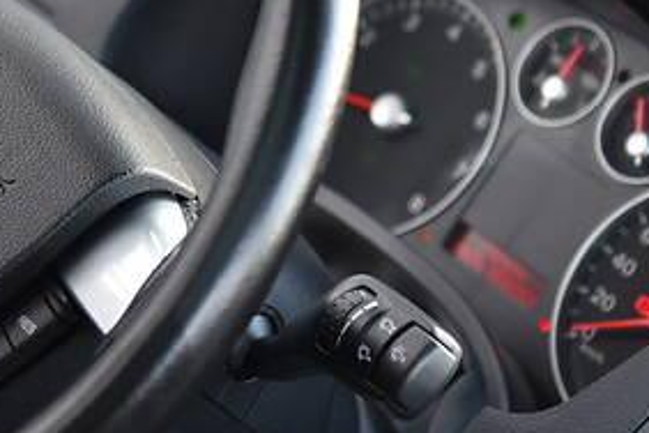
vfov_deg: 5.7
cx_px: 39
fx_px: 4344
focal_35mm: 241
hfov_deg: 8.5
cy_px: 75
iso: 900
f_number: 4
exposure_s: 1/125
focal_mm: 85
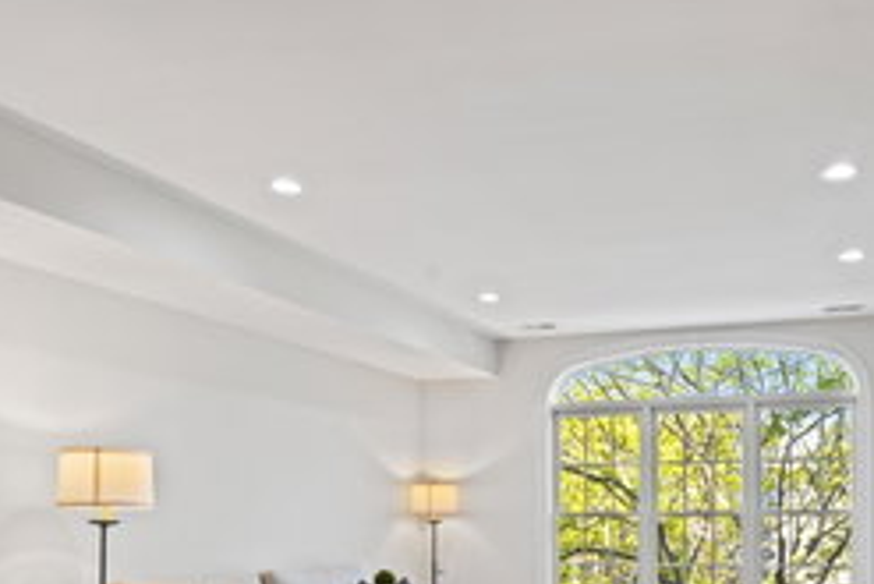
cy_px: 485
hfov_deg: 54.2
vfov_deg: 38.2
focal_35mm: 33
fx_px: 802
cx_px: 667
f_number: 8
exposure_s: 1/2.5
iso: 200
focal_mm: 17
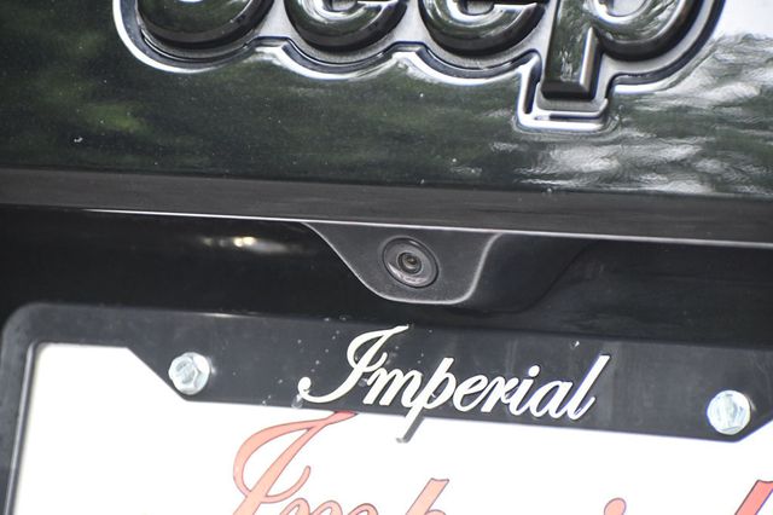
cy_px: 258
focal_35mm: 255
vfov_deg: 5.4
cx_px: 386
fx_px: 5472
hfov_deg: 8.1
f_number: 5
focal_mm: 170
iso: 2800
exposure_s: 1/250
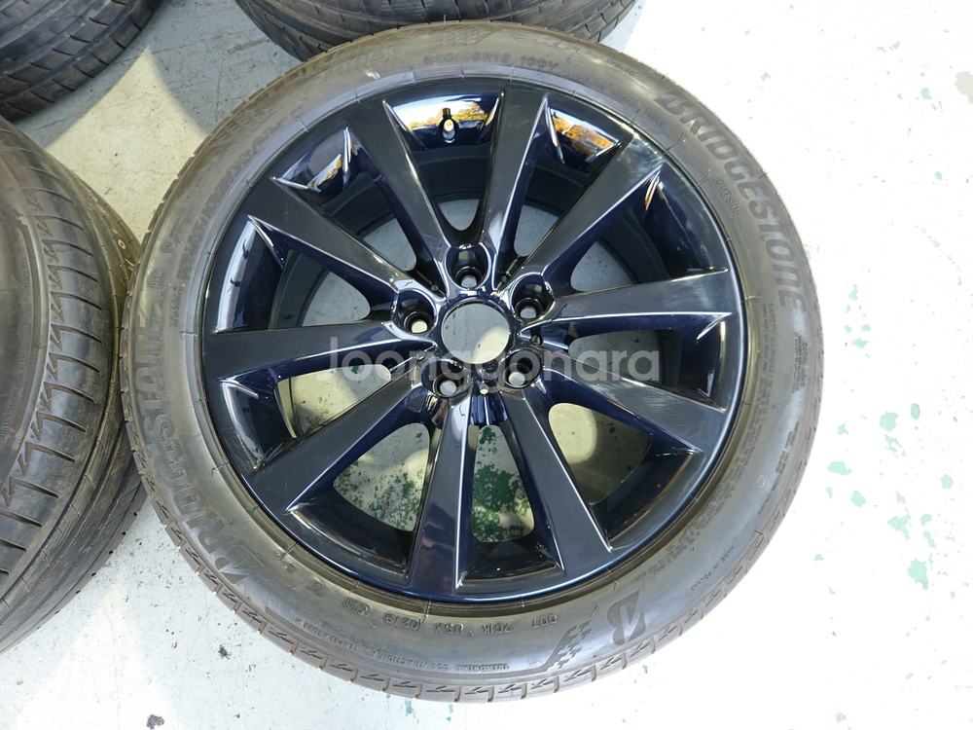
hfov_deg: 73.9
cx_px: 486
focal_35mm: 23
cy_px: 365
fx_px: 646
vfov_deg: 58.9
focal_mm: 5.4
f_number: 1.8
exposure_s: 1/60
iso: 200
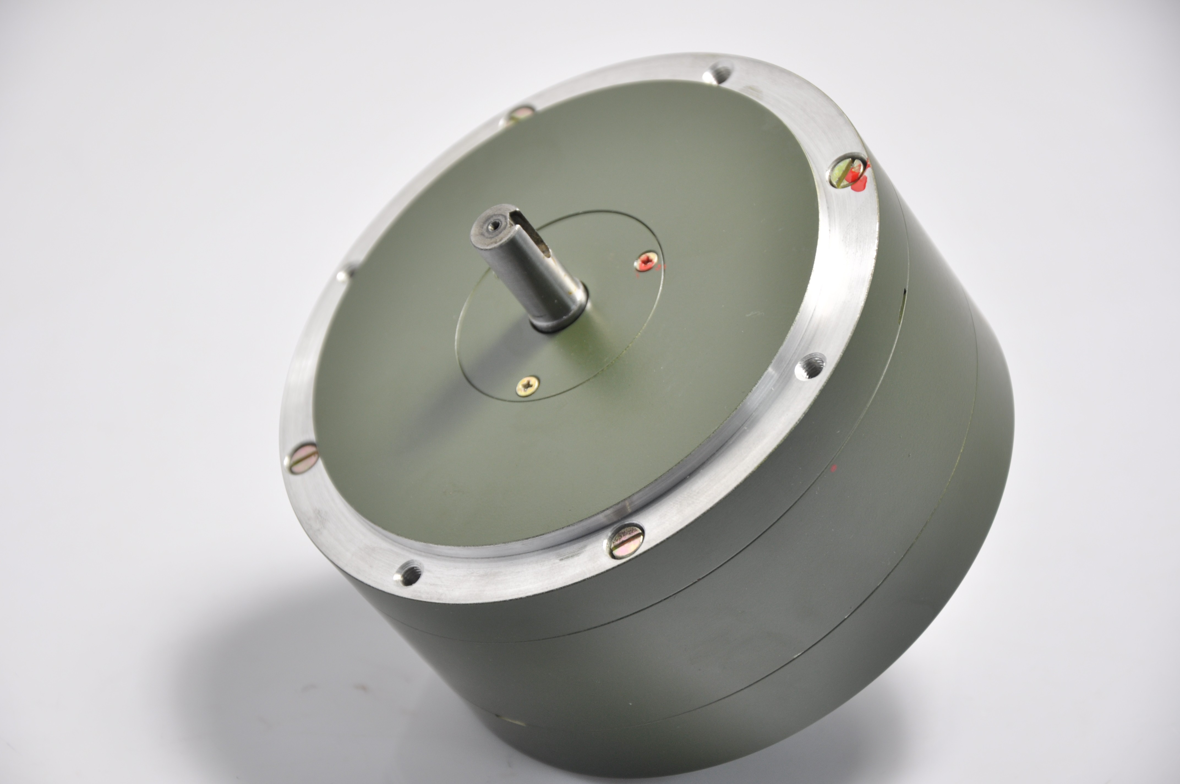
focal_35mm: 128
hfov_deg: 16.1
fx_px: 4174
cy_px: 392
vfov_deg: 10.7
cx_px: 590
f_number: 5.6
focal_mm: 85
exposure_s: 1/15
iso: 200
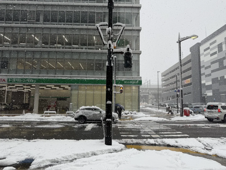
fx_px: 157
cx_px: 113
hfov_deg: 71.6
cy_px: 85
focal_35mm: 24
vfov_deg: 56.8
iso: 80
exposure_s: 1/423
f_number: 1.78
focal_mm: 6.76
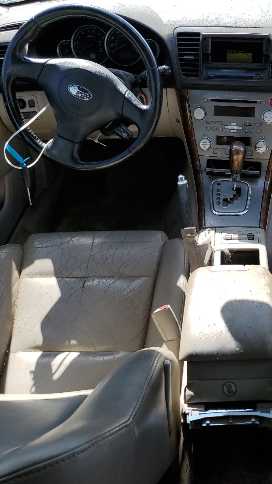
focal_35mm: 38
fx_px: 487
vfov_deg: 52.8
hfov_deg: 30.1
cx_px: 233
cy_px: 241
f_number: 1.5
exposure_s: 1/1000
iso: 50
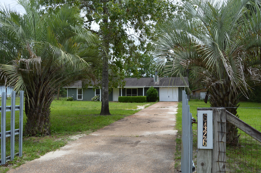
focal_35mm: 27
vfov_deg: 47.8
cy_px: 86
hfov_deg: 67.4
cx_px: 130
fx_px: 196
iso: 100
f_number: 7.1
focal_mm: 18
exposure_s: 1/200
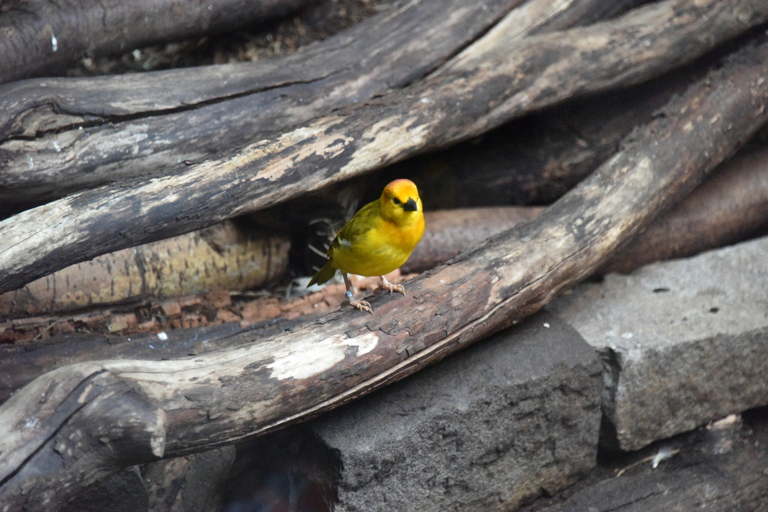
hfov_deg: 6.9
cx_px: 384
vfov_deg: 4.6
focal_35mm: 300
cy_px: 256
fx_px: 6401
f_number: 5.6
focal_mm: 300
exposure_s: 1/640
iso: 12800
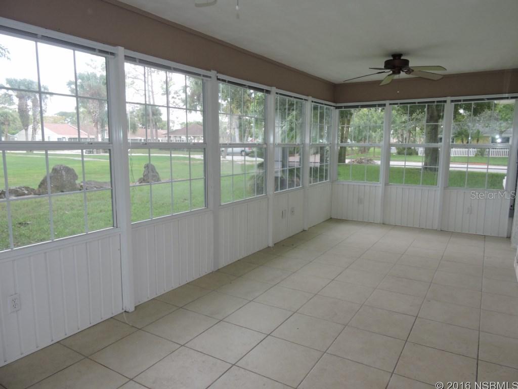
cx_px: 259
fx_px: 359
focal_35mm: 24
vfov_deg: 56.8
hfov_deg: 71.6
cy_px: 194
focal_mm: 4.3
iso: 100
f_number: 3.3
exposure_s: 1/40
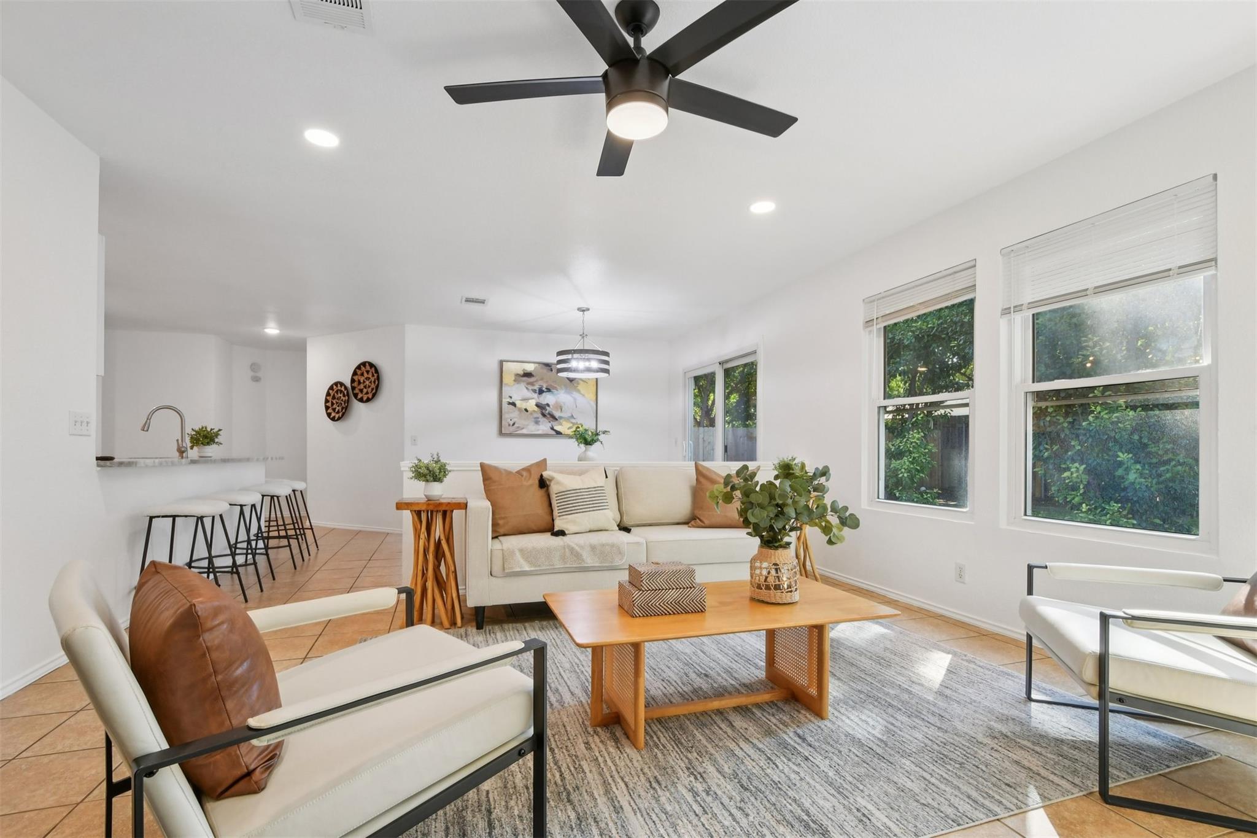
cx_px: 628
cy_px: 419
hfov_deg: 100.4
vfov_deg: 77.3
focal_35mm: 15
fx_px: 524
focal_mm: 10
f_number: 8
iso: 400
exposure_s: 1/40
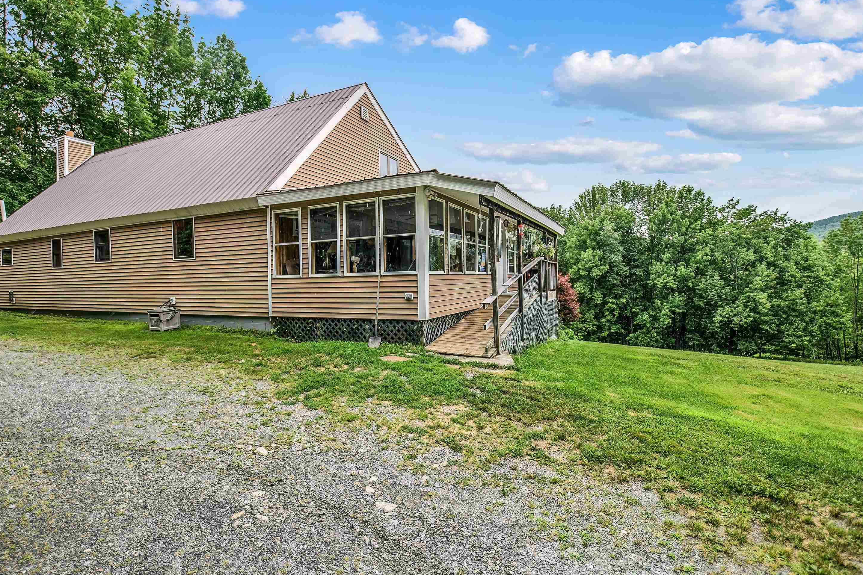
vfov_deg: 73.7
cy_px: 278
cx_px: 431
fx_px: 384
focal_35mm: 16
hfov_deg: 96.7
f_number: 3.5
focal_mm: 10
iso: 100
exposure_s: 1/320
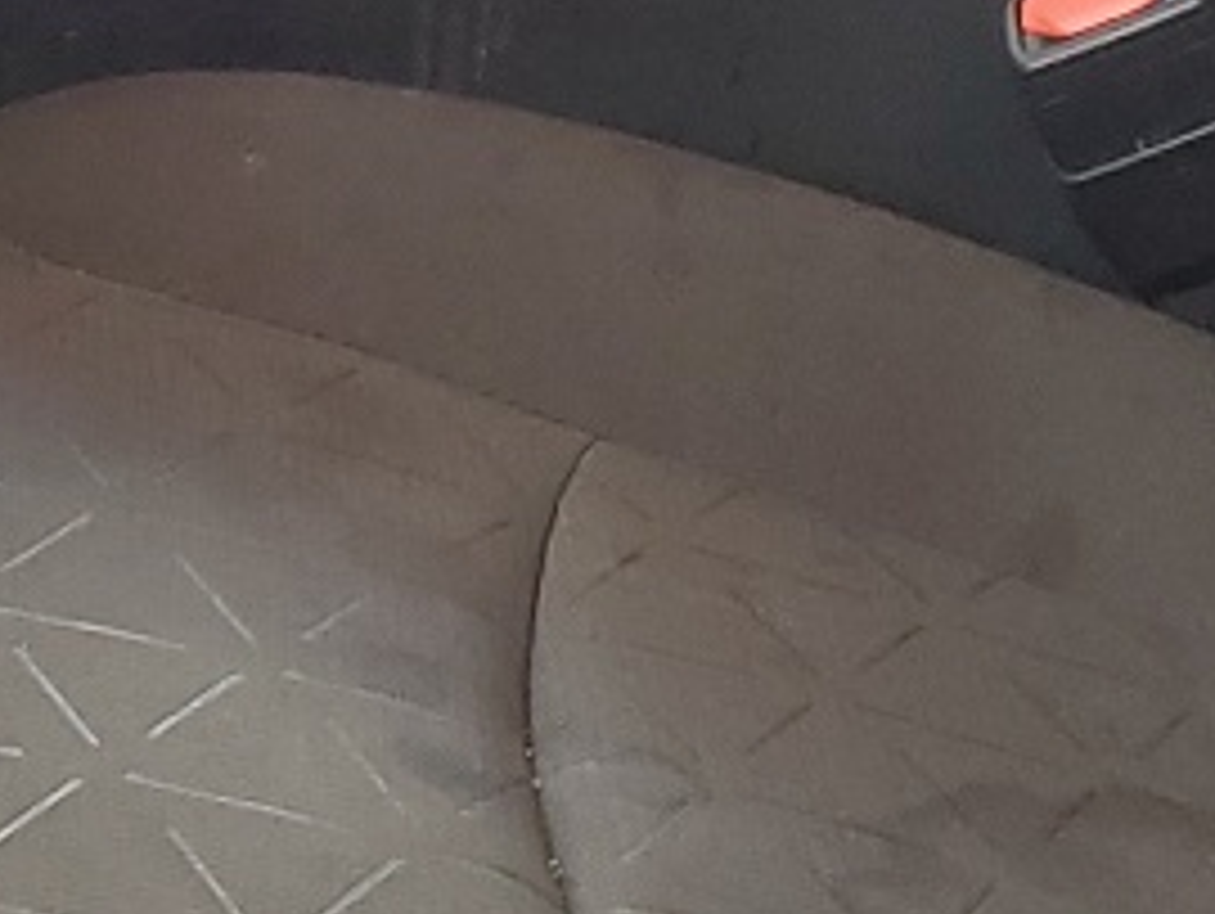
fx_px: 5410
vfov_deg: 9.5
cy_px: -234
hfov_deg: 12.6
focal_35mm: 154
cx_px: -32
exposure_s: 1/120
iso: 83
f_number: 1.5
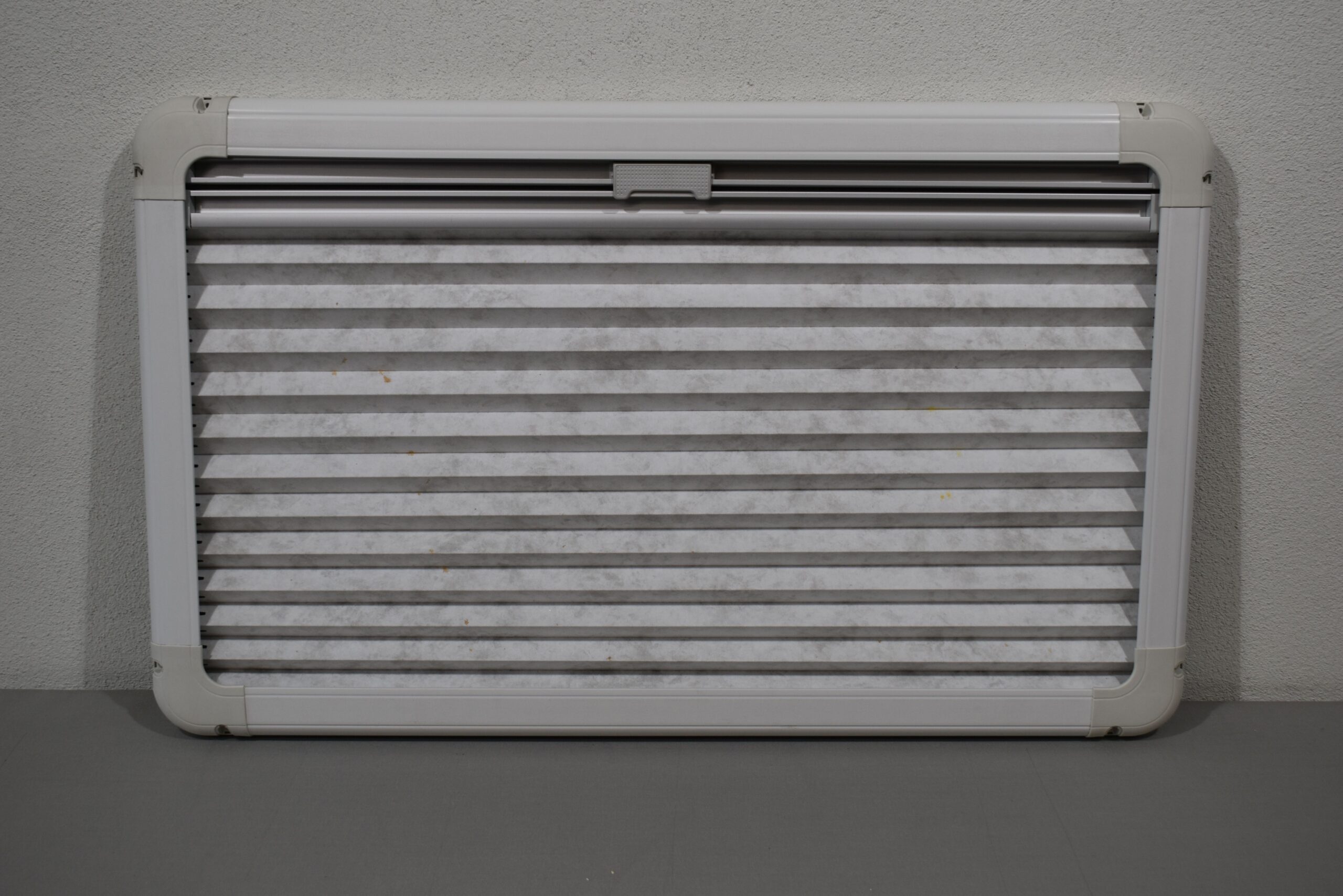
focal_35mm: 44
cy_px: 448
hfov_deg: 45.0
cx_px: 672
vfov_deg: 30.9
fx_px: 1623
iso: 220
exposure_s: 1/125
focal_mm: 29
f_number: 5.6
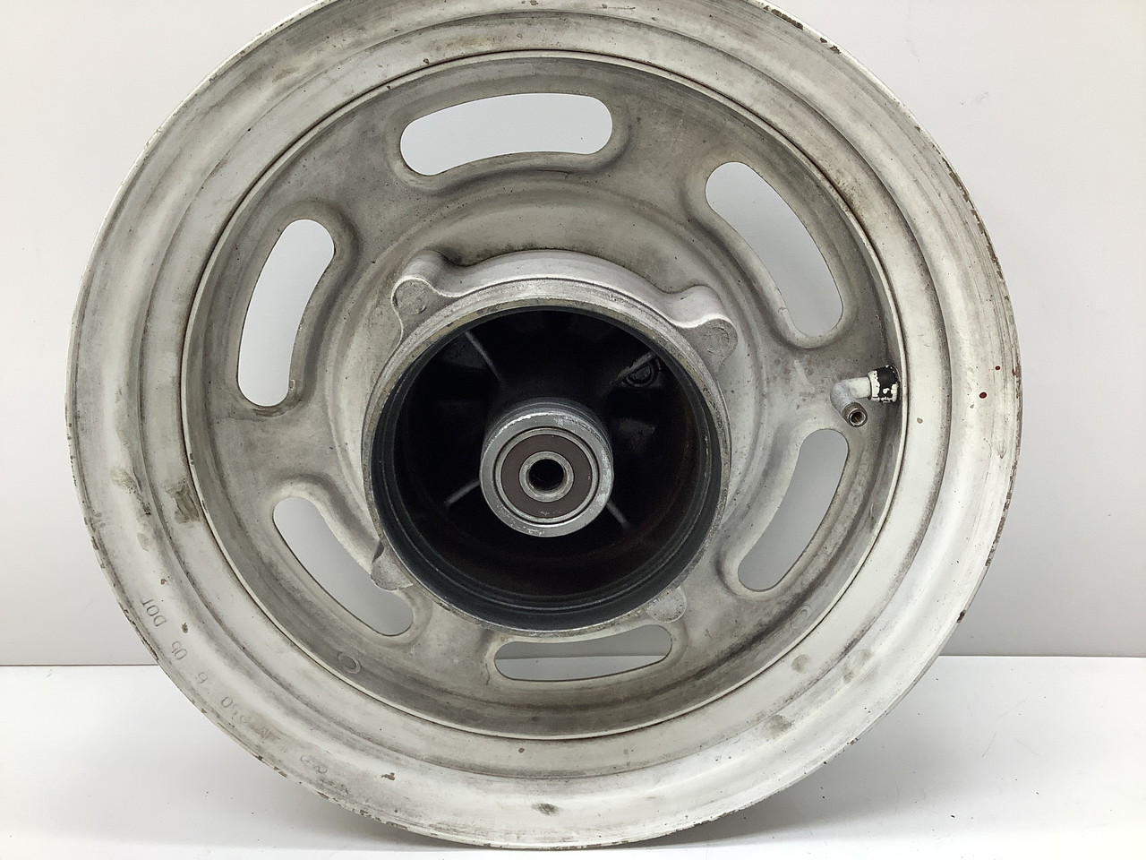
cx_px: 573
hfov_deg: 58.4
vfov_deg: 45.4
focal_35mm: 31
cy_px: 430
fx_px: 1026
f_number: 2.4
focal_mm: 3.3
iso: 64
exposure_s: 1/120
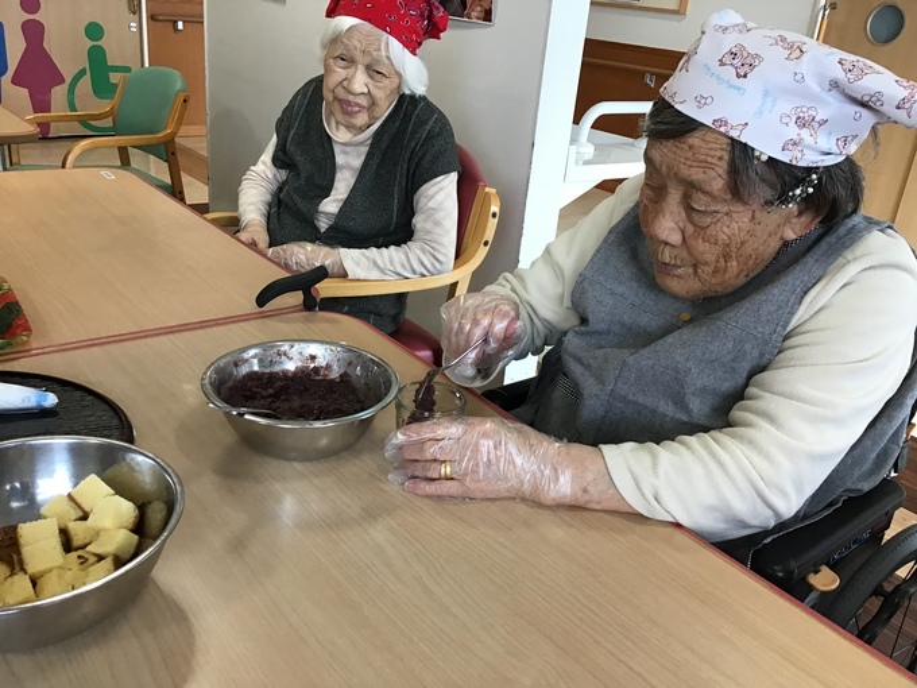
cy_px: 344
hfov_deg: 58.4
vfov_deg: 45.4
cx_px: 458
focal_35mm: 31
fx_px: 821
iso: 32
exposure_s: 1/30
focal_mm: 3.3
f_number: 2.4
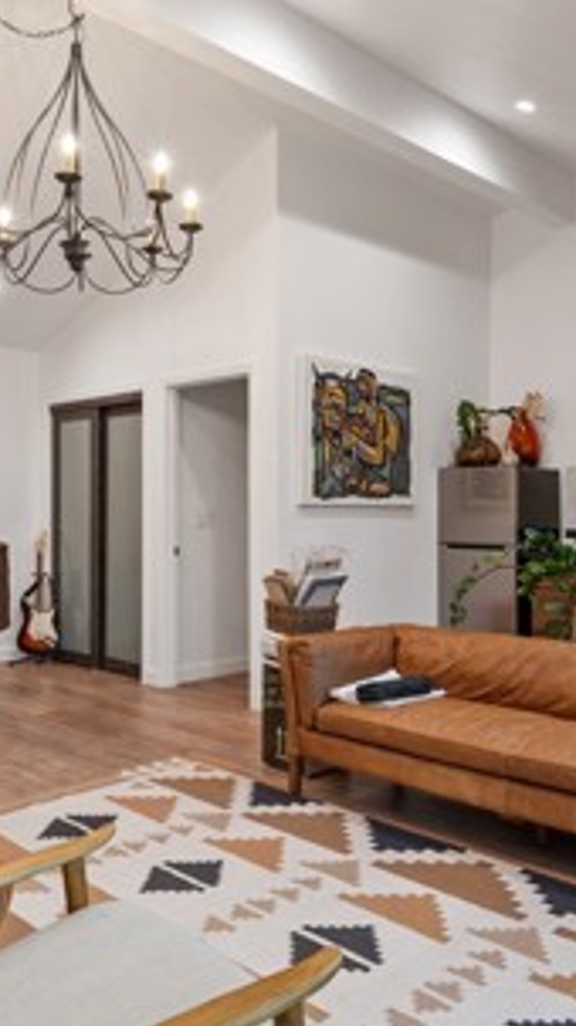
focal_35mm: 31
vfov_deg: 62.6
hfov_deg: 37.6
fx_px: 843
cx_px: 230
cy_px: 532
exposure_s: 1/1.67
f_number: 8
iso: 100
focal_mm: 14
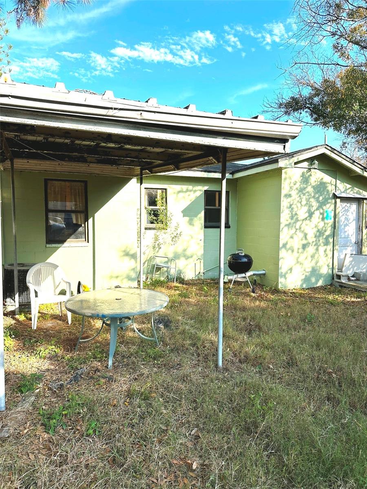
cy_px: 244
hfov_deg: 56.8
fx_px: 339
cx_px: 184
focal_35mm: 24
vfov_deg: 71.6
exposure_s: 1/2882
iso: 80
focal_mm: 6.86
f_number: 1.78
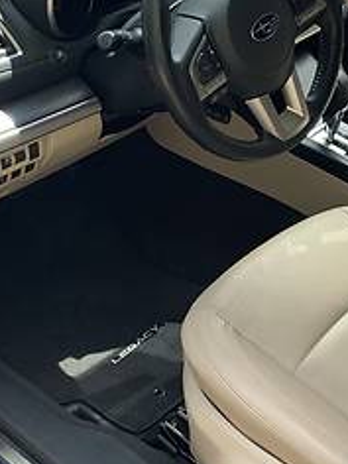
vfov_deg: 29.4
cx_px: 140
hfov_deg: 22.2
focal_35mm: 66
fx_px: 885
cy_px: 224
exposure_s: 1/122
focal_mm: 4.2
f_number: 1.8
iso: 32
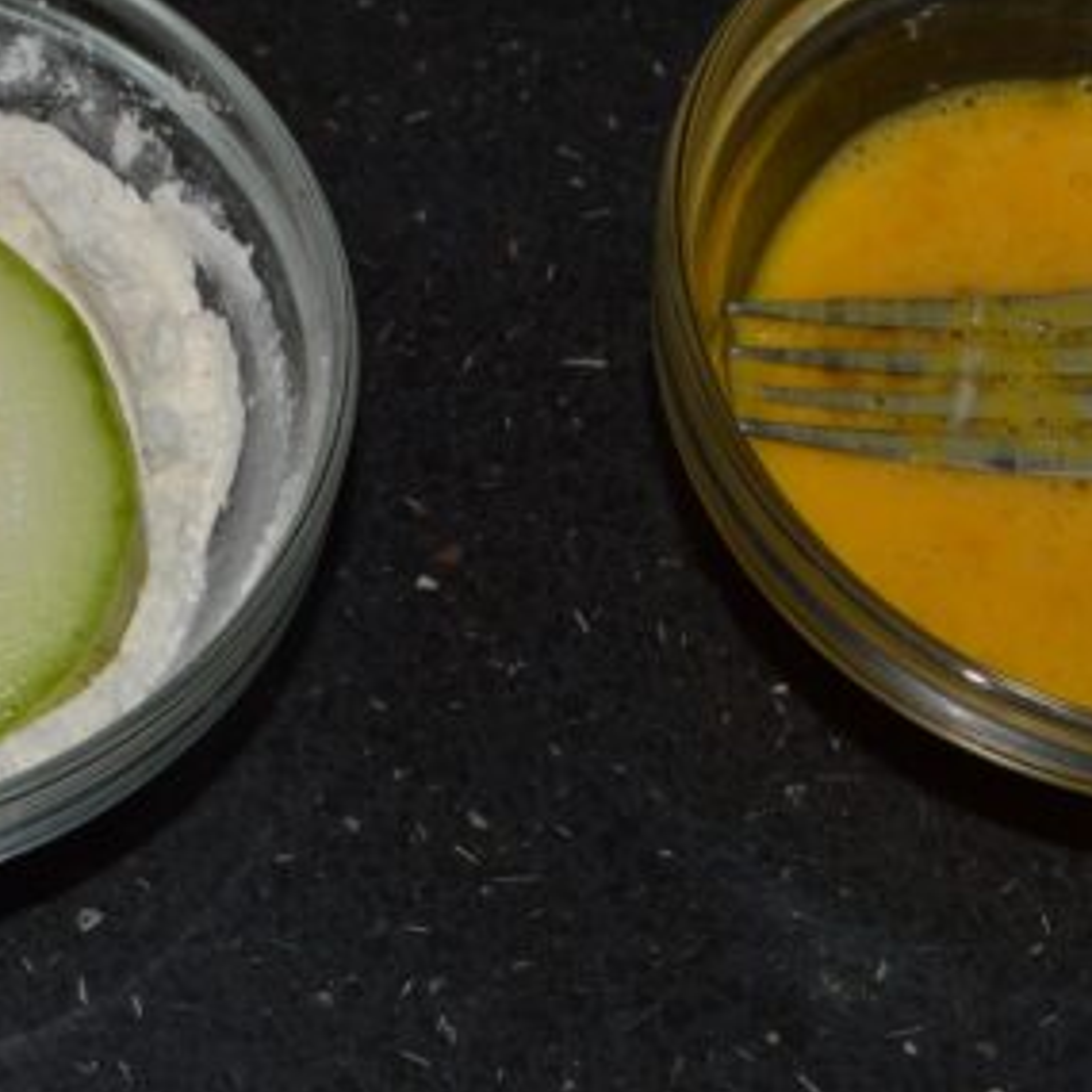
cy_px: 420
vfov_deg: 17.4
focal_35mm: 100
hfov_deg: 17.4
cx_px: 387
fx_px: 3569
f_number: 8
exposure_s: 1/60
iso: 100
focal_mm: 32
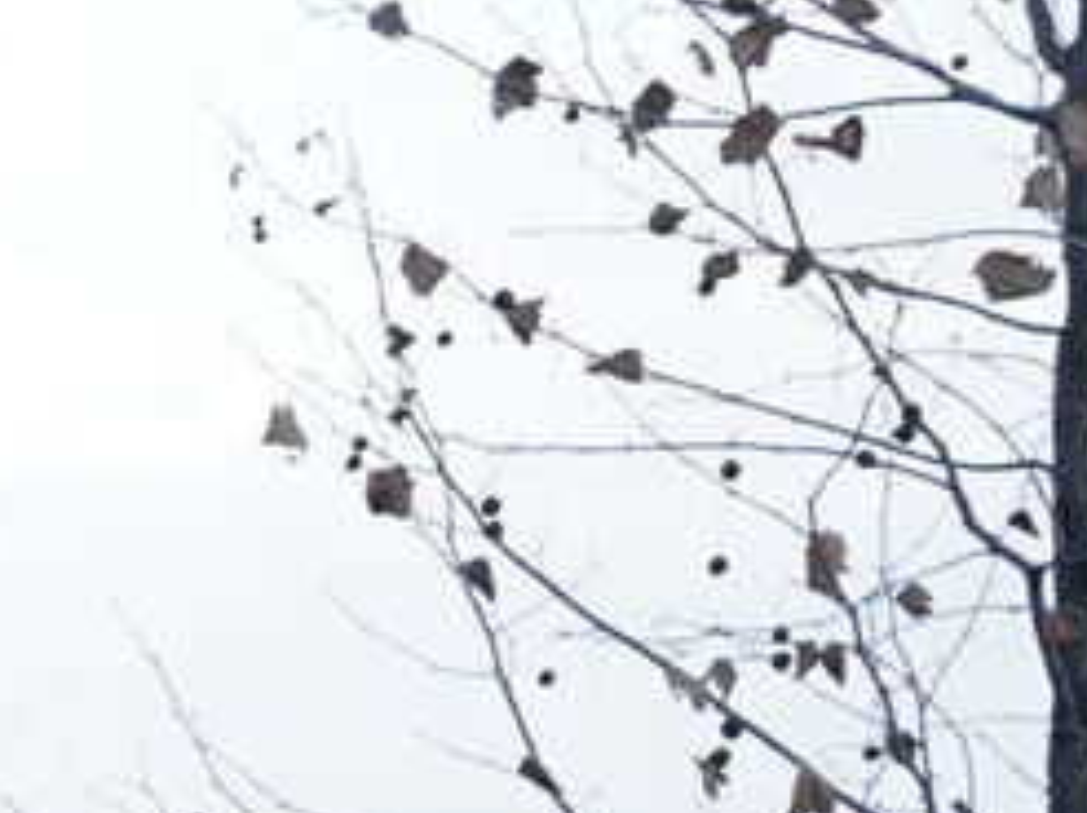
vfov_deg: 5.9
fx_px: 7309
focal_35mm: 233
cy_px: 2399
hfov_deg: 7.1
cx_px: -2673
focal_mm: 31
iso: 200
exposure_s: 1/160
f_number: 4
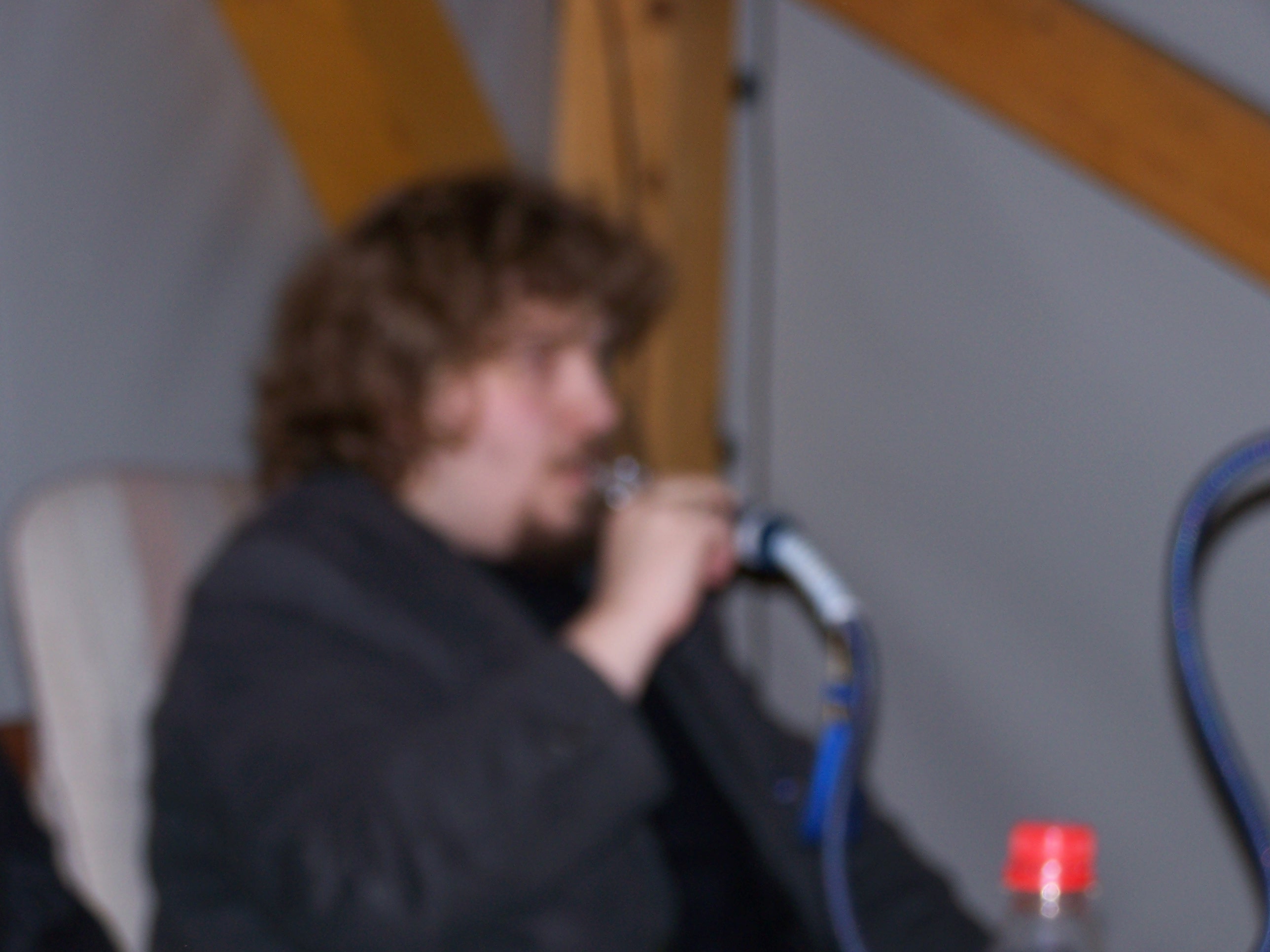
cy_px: 476
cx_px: 635
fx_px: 3852
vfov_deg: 14.1
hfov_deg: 18.7
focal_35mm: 105
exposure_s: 1/100
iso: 80
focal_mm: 17.5
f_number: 3.2
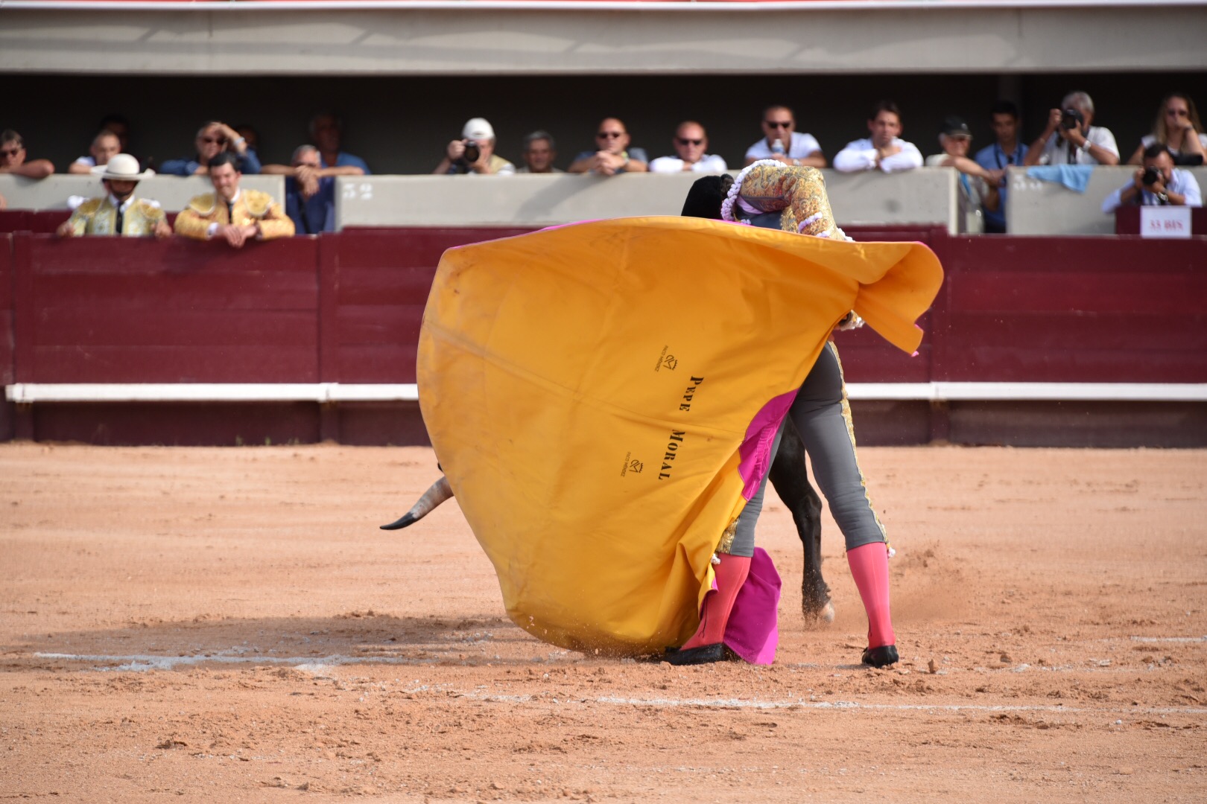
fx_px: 7040
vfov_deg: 6.5
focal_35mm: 210
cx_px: 604
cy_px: 402
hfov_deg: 9.8
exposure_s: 1/1000
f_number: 5.6
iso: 800
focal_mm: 210
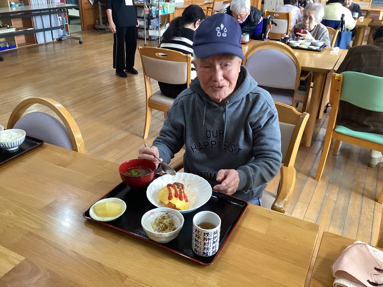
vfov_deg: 45.4
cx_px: 192
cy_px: 144
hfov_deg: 58.4
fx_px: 343
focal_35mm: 31
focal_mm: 3.3
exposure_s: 1/50
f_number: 2.4
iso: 200
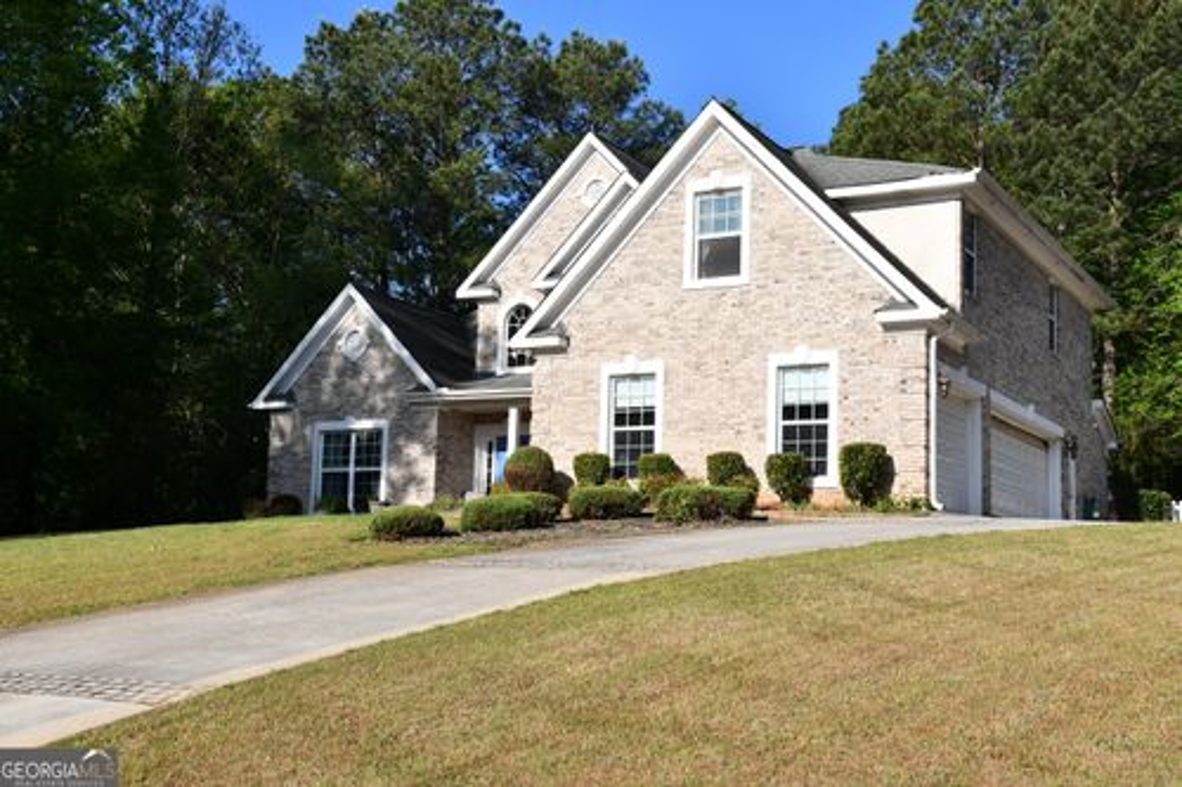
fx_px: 1575
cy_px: 394
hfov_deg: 41.1
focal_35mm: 48
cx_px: 591
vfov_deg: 28.1
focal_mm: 32
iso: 100
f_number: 10
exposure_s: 1/250
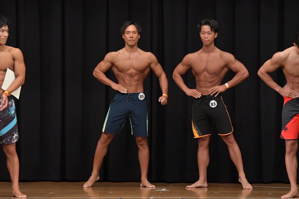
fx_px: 2117
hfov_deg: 8.1
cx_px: 150
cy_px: 100
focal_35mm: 255
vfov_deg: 5.4
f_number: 5.6
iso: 6400
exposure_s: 1/400
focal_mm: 170
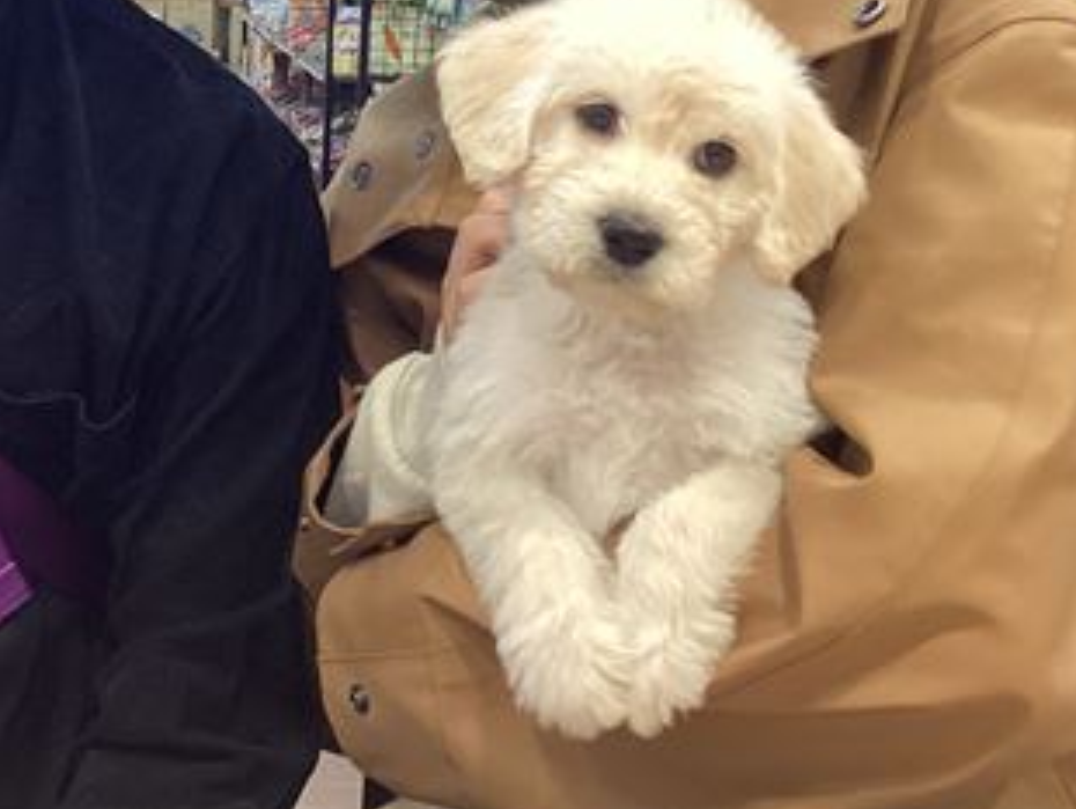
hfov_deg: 31.8
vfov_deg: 24.0
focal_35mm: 60
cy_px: 142
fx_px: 1866
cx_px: 316
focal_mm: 3.3
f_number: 2.4
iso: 200
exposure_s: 1/50
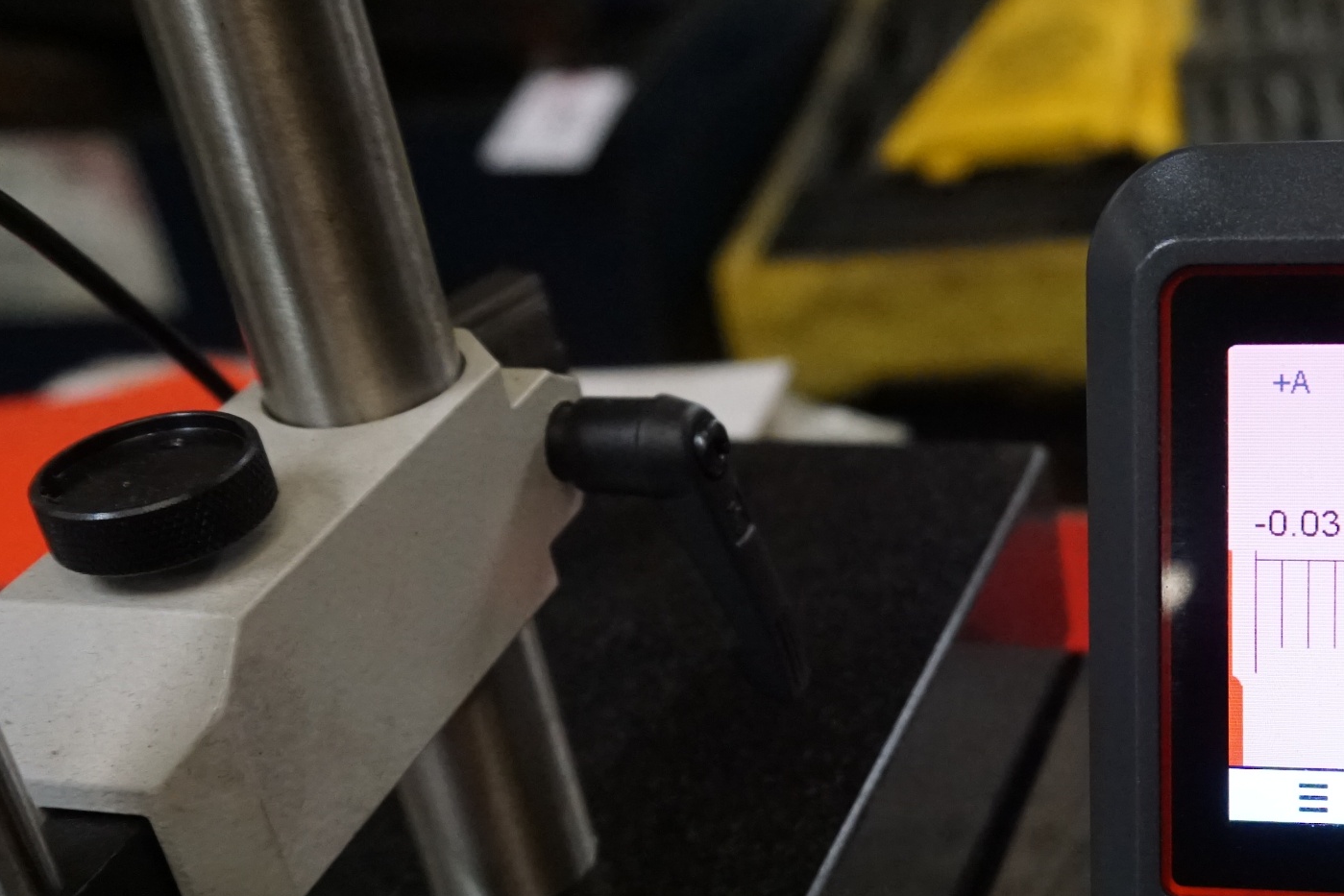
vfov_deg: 24.0
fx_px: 2091
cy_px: 630
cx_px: 1133
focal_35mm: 56
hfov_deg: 34.2
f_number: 4
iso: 1250
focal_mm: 16
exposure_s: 1/160
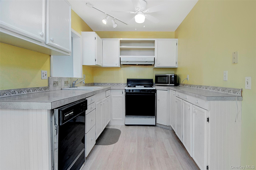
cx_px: 128
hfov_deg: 100.4
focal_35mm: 15
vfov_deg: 77.2
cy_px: 85
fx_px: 107
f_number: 14
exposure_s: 1/10
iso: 200
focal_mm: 10
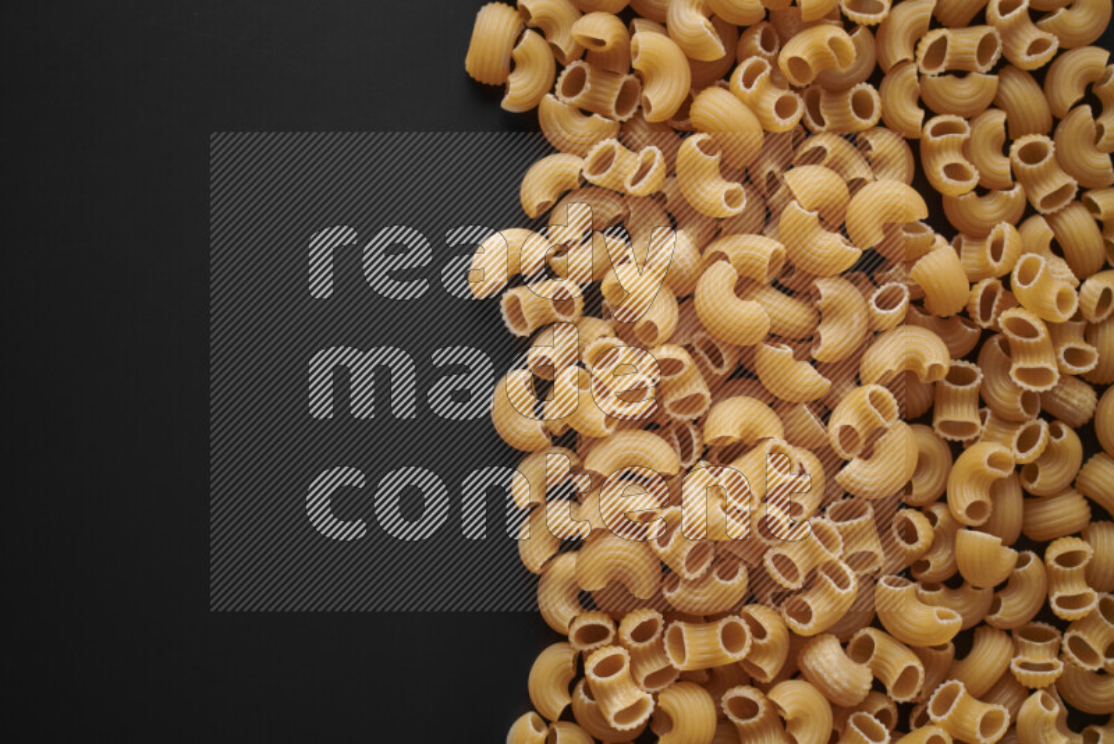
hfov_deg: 39.6
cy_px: 372
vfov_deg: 27.0
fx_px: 1548
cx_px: 557
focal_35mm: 50
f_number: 8
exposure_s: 1/100
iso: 160
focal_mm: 50
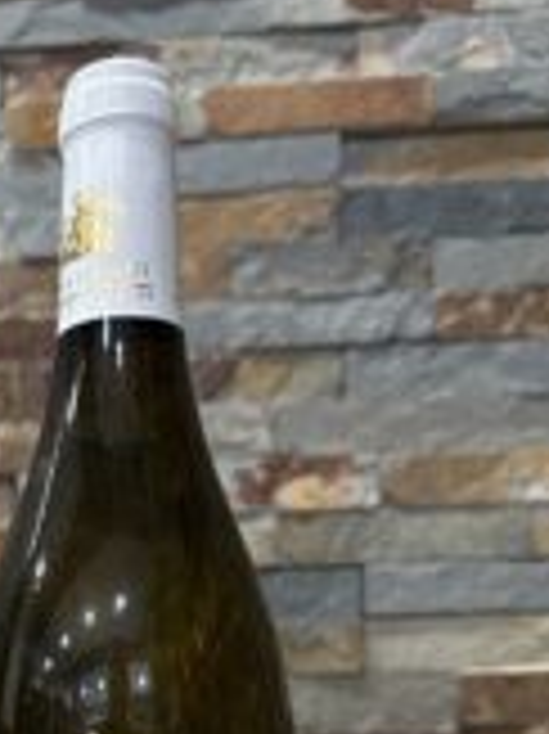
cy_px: 739
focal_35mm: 53
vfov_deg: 33.1
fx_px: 1122
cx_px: -36
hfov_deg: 25.7
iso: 800
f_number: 1.78
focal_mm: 6.86
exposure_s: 1/50
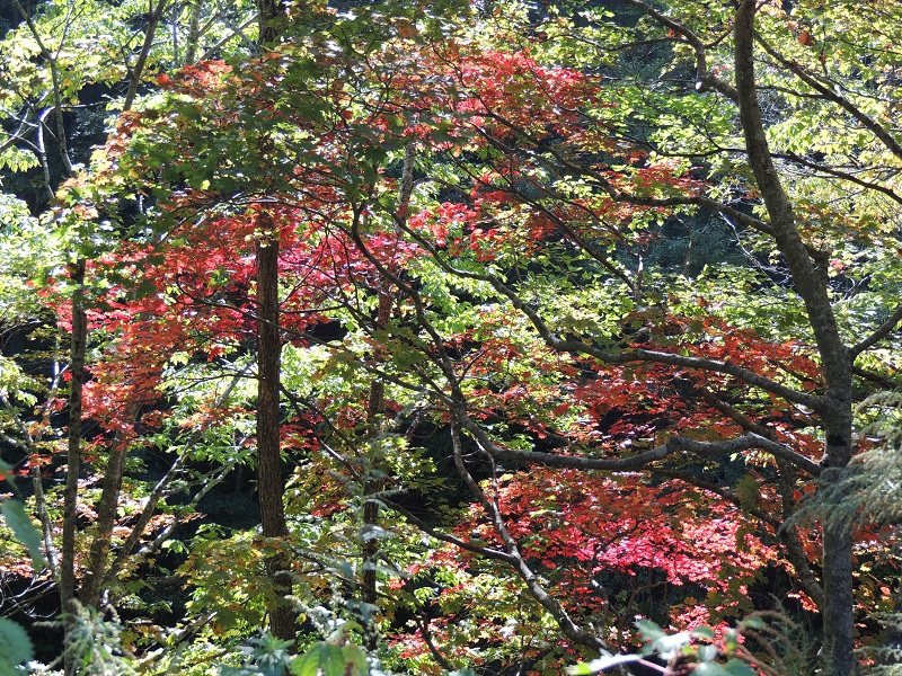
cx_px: 451
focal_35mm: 70
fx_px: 1824
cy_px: 338
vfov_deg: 21.0
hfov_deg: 27.8
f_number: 3.9
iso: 100
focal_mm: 12.4
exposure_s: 1/125
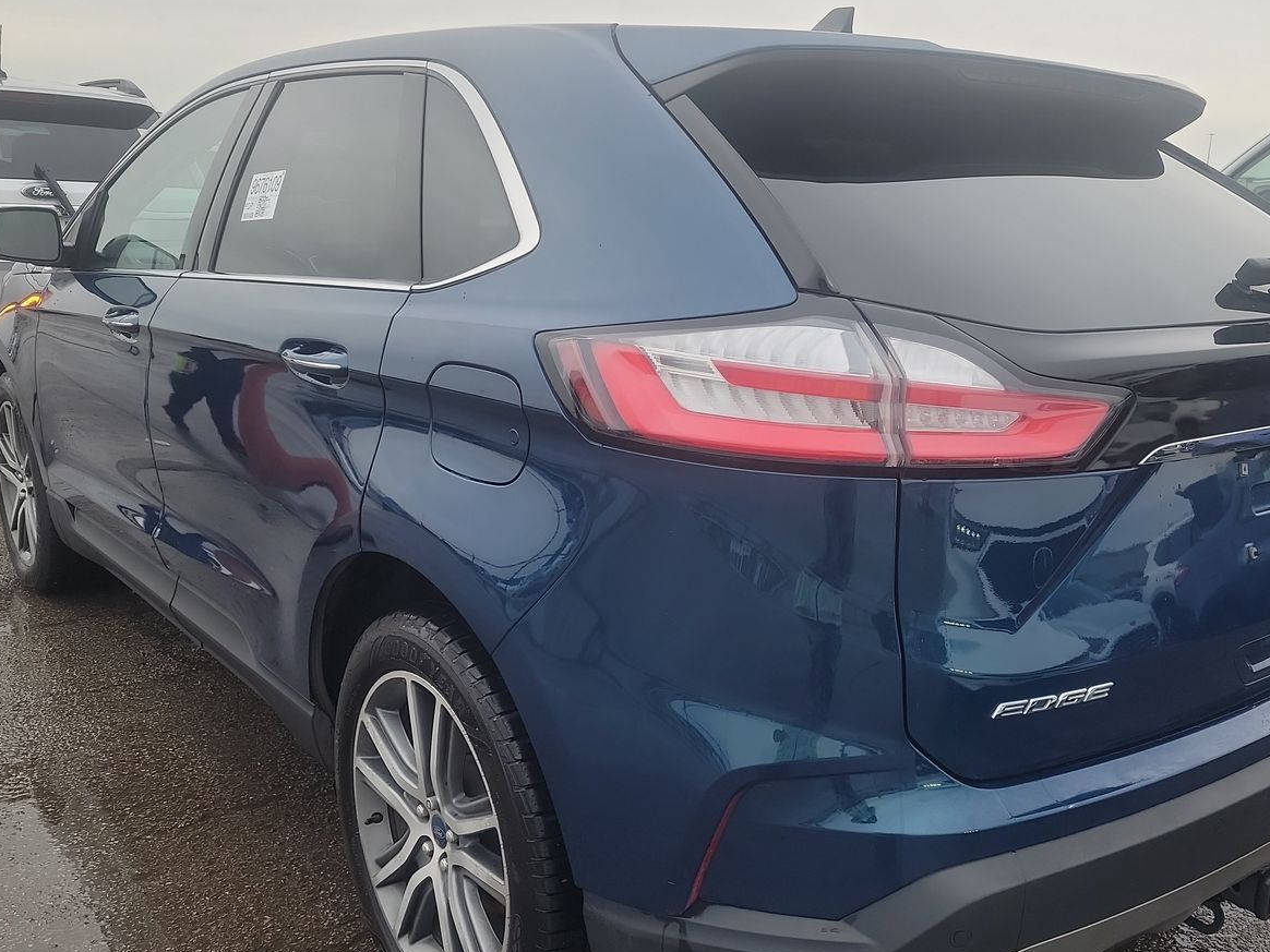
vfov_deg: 42.9
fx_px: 1211
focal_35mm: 33
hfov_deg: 55.2
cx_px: 720
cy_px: 520
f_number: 1.8
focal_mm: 6.7
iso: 63
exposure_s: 1/119
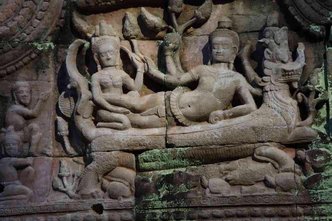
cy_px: 110
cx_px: 166
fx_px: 1494
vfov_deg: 8.5
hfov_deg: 12.7
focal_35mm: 162
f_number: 7.1
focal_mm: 107.5
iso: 400
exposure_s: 1/160
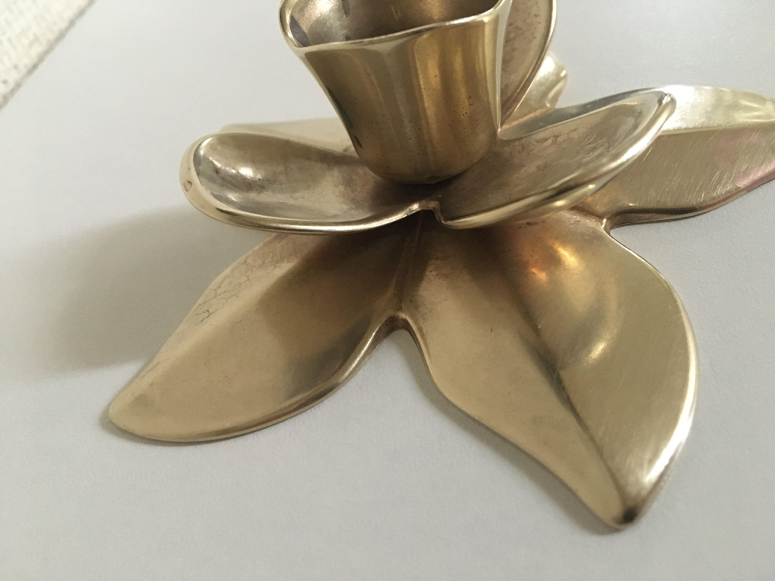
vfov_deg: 48.2
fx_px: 649
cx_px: 388
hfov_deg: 61.7
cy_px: 290
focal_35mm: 29
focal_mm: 4.15
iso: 320
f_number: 2.2
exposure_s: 1/17
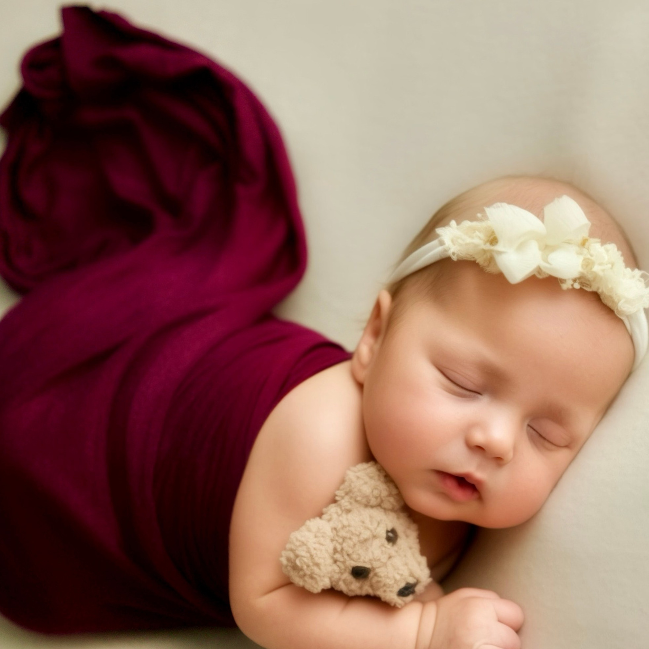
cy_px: 367
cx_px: 391
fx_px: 1315
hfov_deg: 27.7
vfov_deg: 27.7
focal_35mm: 62
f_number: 2.8
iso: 400
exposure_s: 1/125
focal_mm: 35
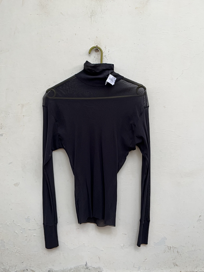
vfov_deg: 65.3
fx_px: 212
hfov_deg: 51.4
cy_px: 136
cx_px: 102
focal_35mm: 27
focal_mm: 5.1
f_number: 1.6
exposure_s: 1/60
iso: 40
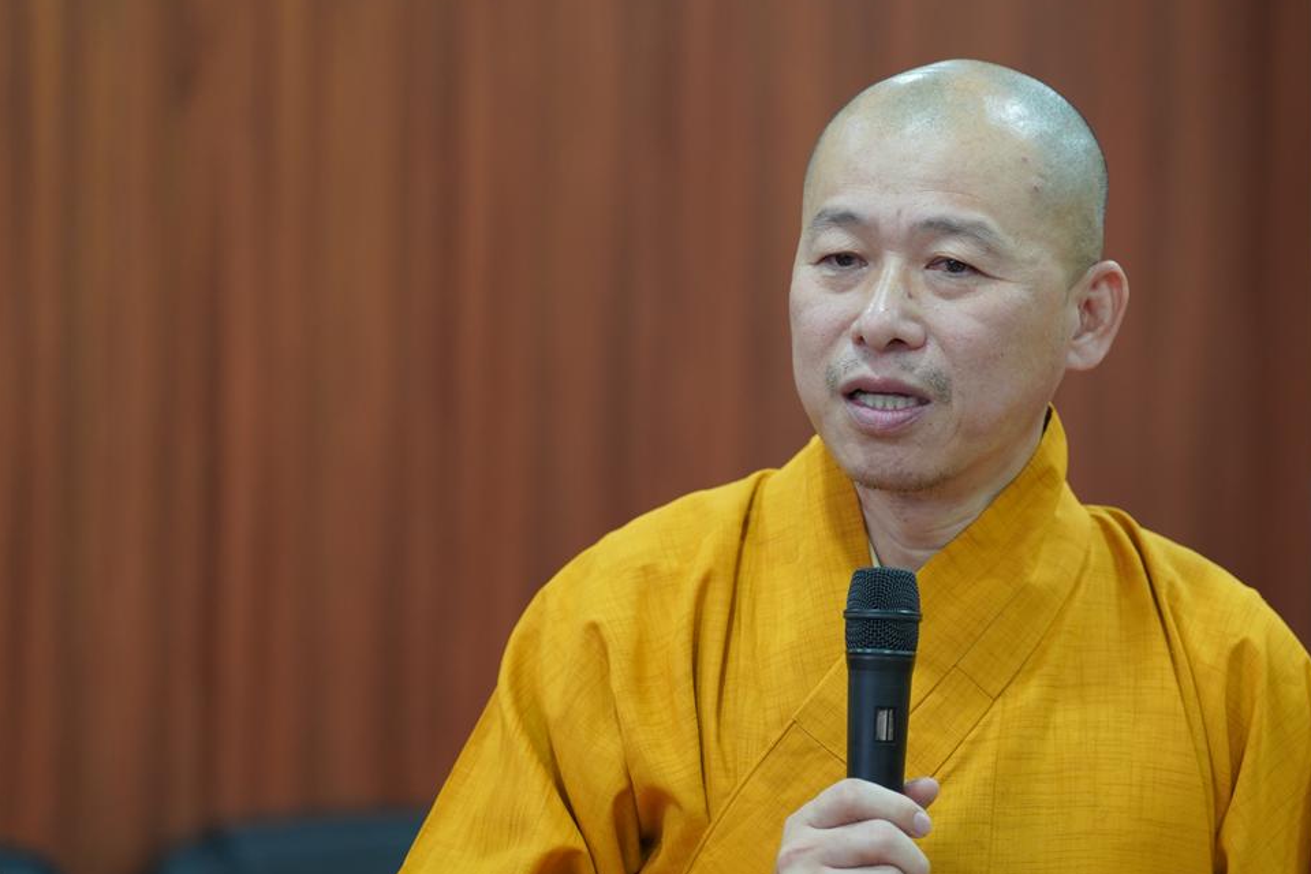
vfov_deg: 7.6
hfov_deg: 11.4
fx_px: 6554
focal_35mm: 180
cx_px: 770
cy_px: 467
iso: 1600
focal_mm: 144
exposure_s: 1/100
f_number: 2.8
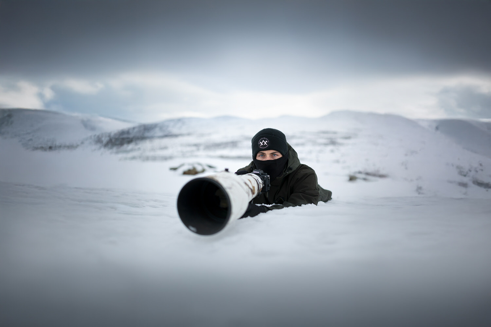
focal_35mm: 35
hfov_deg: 54.4
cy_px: 164
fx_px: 477
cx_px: 246
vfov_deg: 37.9
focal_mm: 35
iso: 80
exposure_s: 1/800
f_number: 1.4
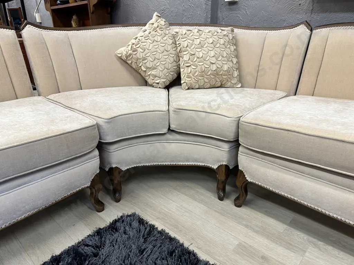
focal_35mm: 24
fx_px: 245
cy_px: 132
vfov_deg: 56.8
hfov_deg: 71.6
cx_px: 177
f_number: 1.78
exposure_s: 1/100
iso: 125
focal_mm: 6.86
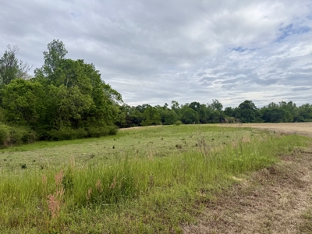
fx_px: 216
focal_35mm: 24
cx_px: 156
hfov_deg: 71.6
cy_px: 117
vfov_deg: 56.8
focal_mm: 6.76
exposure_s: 1/5319
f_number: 1.78
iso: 80
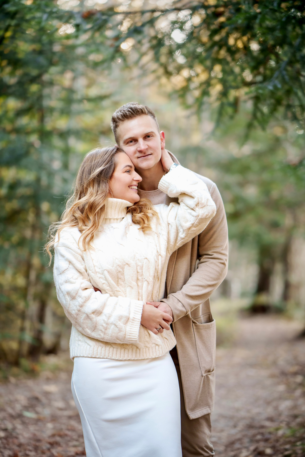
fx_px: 1080
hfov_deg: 16.1
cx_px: 152
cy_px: 228
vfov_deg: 23.9
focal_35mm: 85
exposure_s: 1/320
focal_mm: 85
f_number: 2
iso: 1000
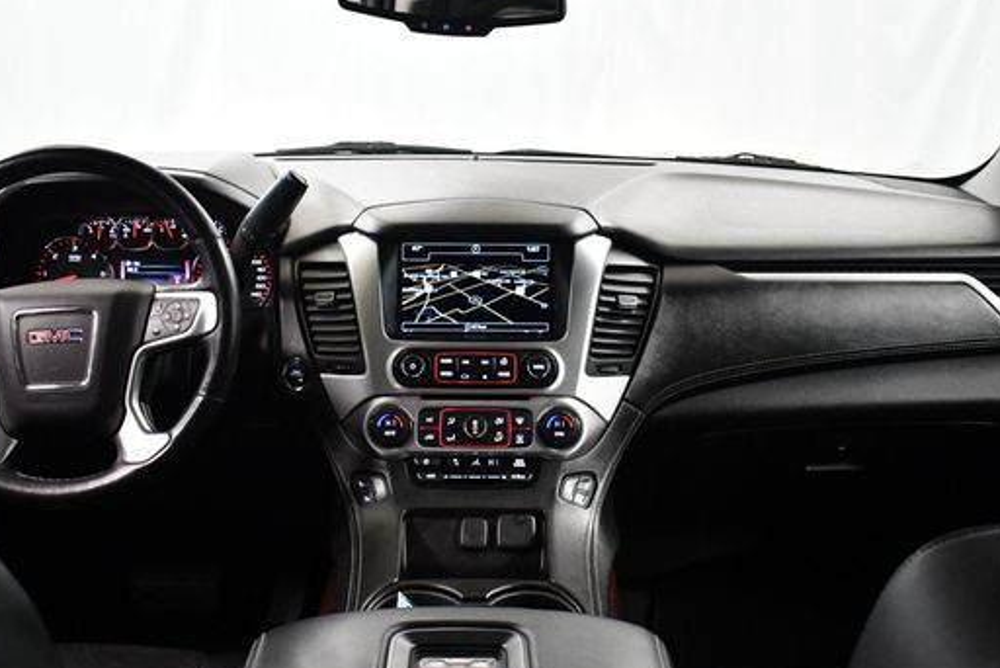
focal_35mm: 45
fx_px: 1251
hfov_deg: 43.6
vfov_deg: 29.9
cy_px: 334
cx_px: 477
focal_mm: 18
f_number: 3.5
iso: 3200
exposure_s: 1/100
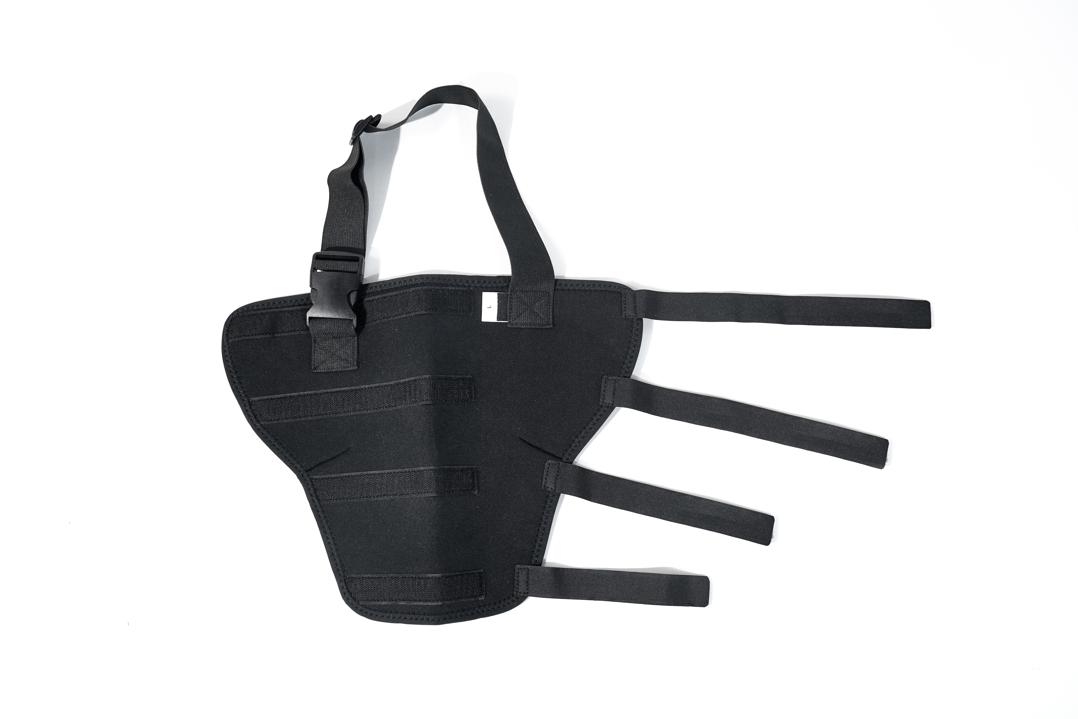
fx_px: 1048
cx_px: 539
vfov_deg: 37.9
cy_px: 360
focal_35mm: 35
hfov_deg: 54.4
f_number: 11
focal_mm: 35
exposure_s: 1/40
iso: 400
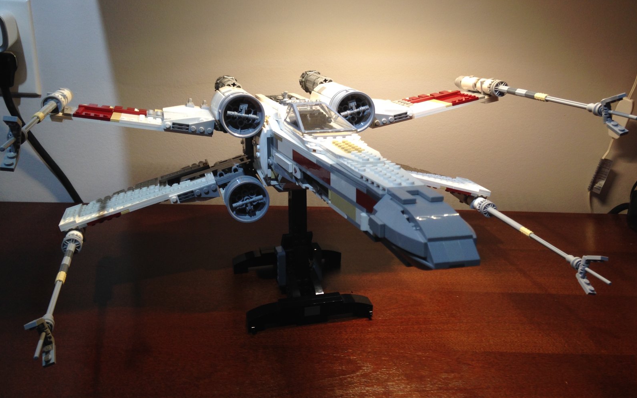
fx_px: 625
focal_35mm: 36
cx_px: 321
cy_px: 167
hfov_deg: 54.0
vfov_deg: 35.2
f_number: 2.4
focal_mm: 4.12
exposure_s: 1/20
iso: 50
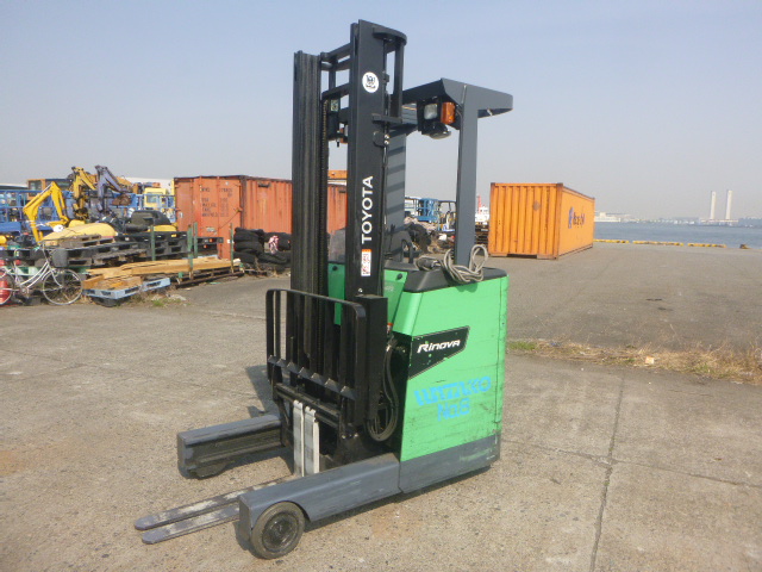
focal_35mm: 25
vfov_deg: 54.9
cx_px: 381
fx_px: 550
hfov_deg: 69.4
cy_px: 286
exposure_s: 1/400
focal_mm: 4.5
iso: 100
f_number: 9
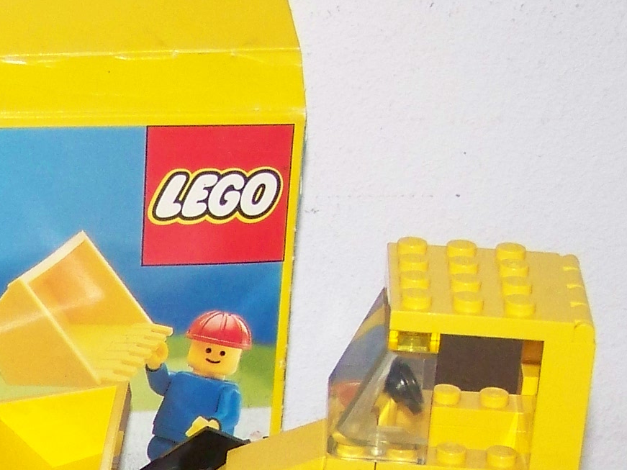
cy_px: 632
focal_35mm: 134
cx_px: -167
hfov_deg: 14.2
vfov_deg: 10.8
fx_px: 2427
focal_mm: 6.3
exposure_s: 1/30
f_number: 2.8
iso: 200
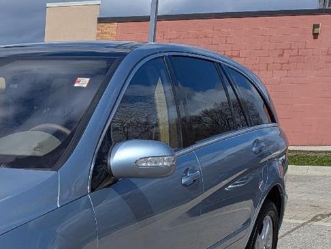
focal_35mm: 79
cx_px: -97
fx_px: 756
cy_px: 327
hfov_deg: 22.2
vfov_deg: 17.5
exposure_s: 1/10000
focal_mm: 6.81
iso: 45
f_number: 1.85
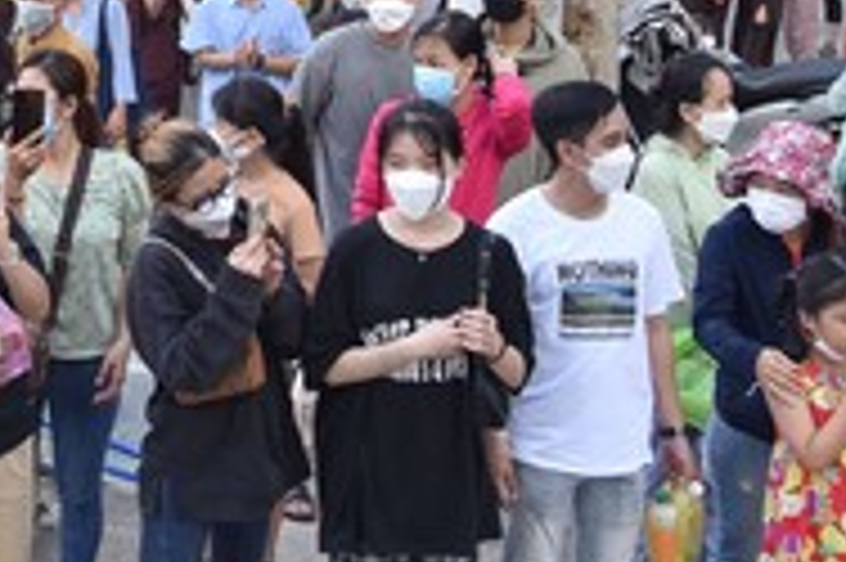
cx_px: -68
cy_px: -270
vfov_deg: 15.2
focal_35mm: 83
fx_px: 1949
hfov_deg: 23.1
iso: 160
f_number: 4.5
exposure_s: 1/400
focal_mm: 24
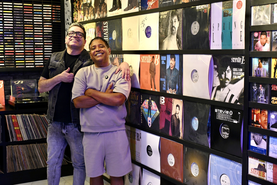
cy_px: 92
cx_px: 138
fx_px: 385
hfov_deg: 39.6
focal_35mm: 50
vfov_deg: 27.0
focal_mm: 50
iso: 2200
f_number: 6.3
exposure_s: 1/80
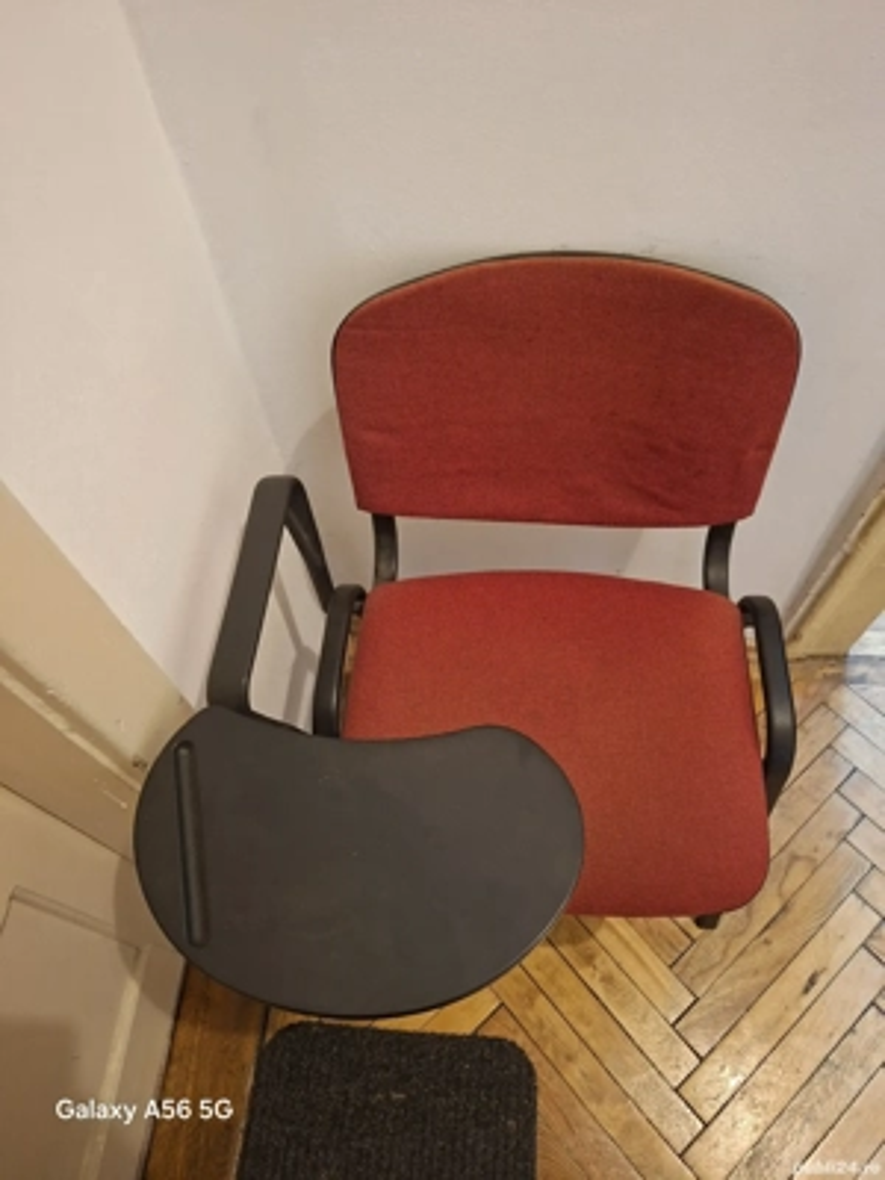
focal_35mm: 23
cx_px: 442
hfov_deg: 58.9
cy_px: 590
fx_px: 784
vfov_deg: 73.9
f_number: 1.8
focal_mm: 5.54
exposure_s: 1/25
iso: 400
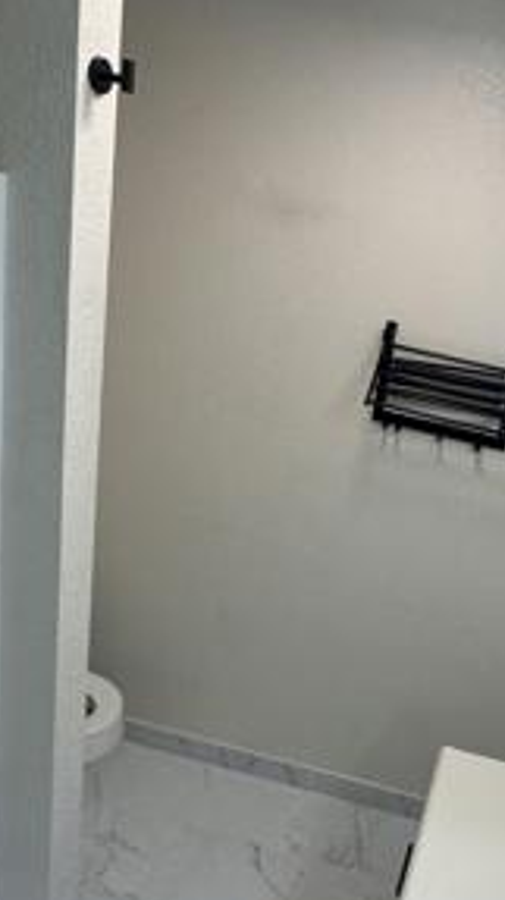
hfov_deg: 33.2
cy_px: 495
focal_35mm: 34
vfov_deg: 57.9
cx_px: 430
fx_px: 811
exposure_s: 1/120
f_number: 2.2
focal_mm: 2.22
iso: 100
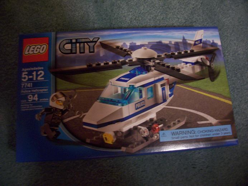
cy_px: 93
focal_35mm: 34
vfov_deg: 41.8
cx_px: 124
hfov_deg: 54.0
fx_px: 244
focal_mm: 5.6
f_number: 2.7
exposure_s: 1/8
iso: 160
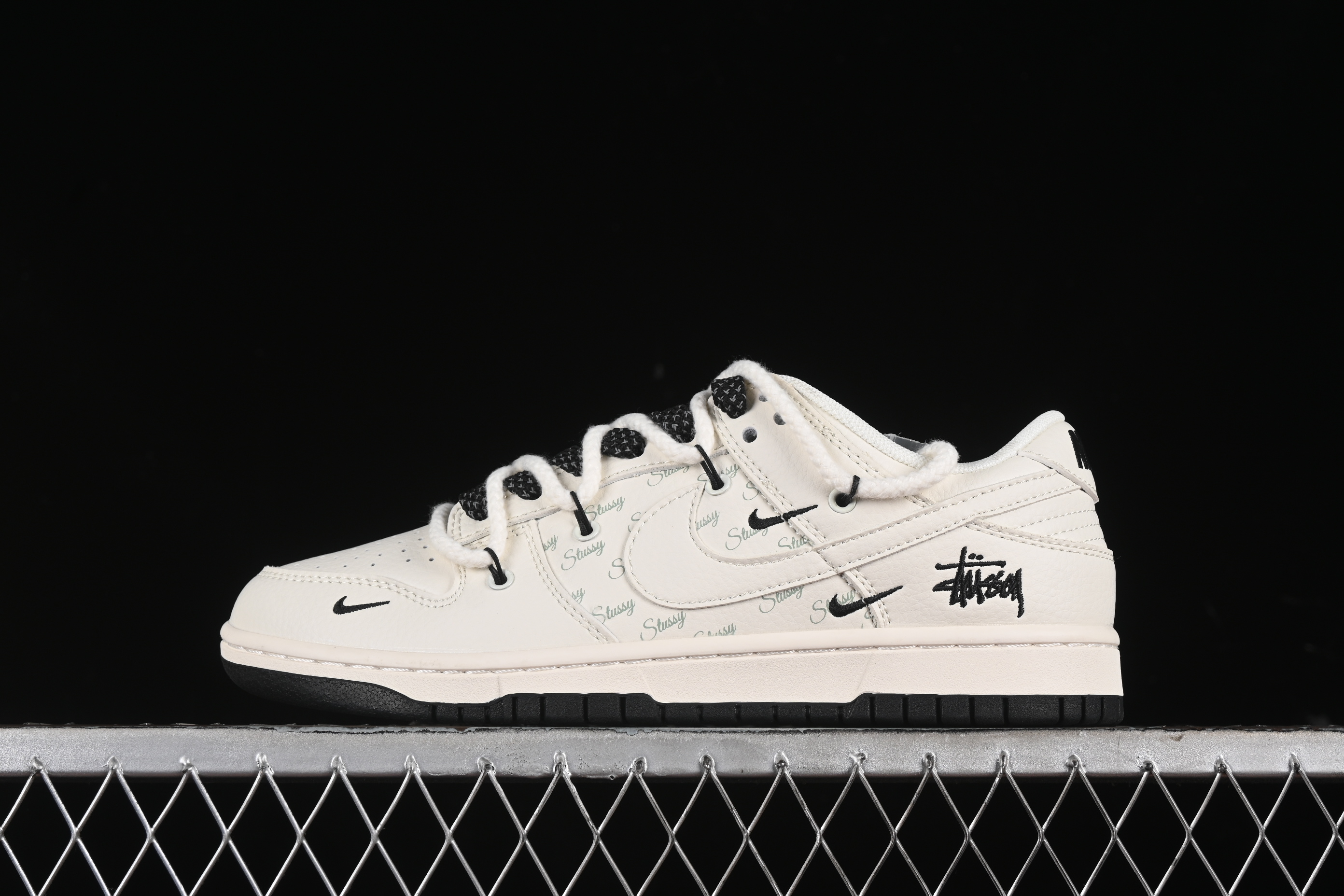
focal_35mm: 75
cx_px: 672
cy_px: 448
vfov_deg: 18.2
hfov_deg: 27.0
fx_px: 2800
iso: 160
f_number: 8
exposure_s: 1/100
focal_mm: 50
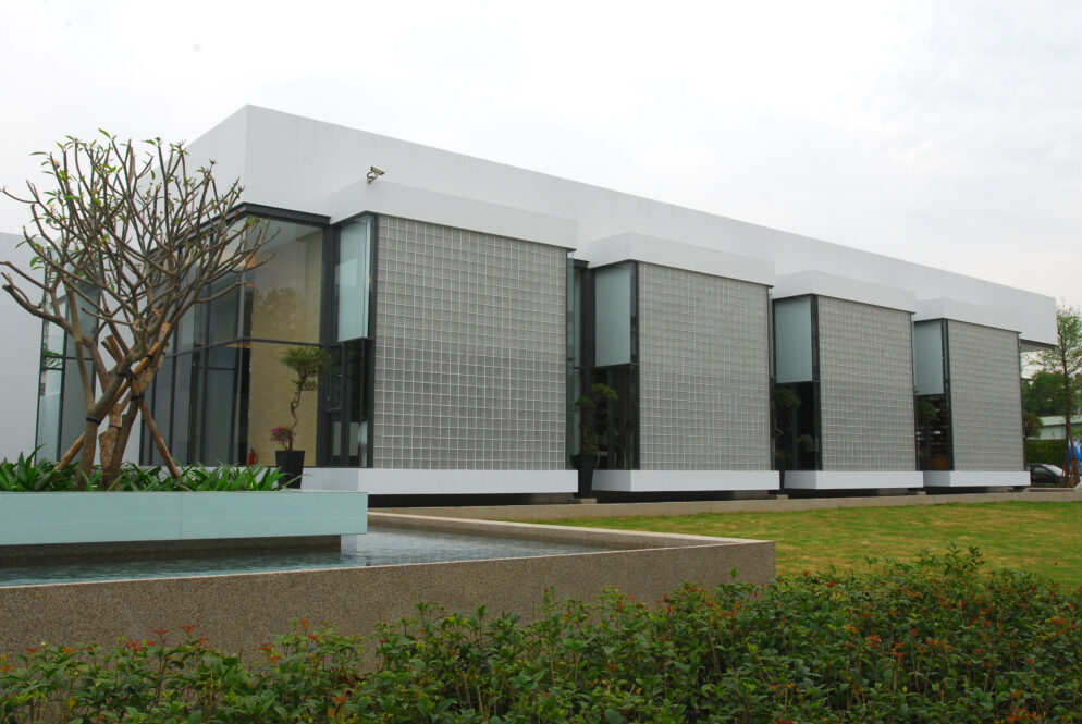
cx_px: 540
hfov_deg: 55.7
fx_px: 1023
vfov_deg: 39.0
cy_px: 355
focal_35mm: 34
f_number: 16
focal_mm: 22
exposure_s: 1/125
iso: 200
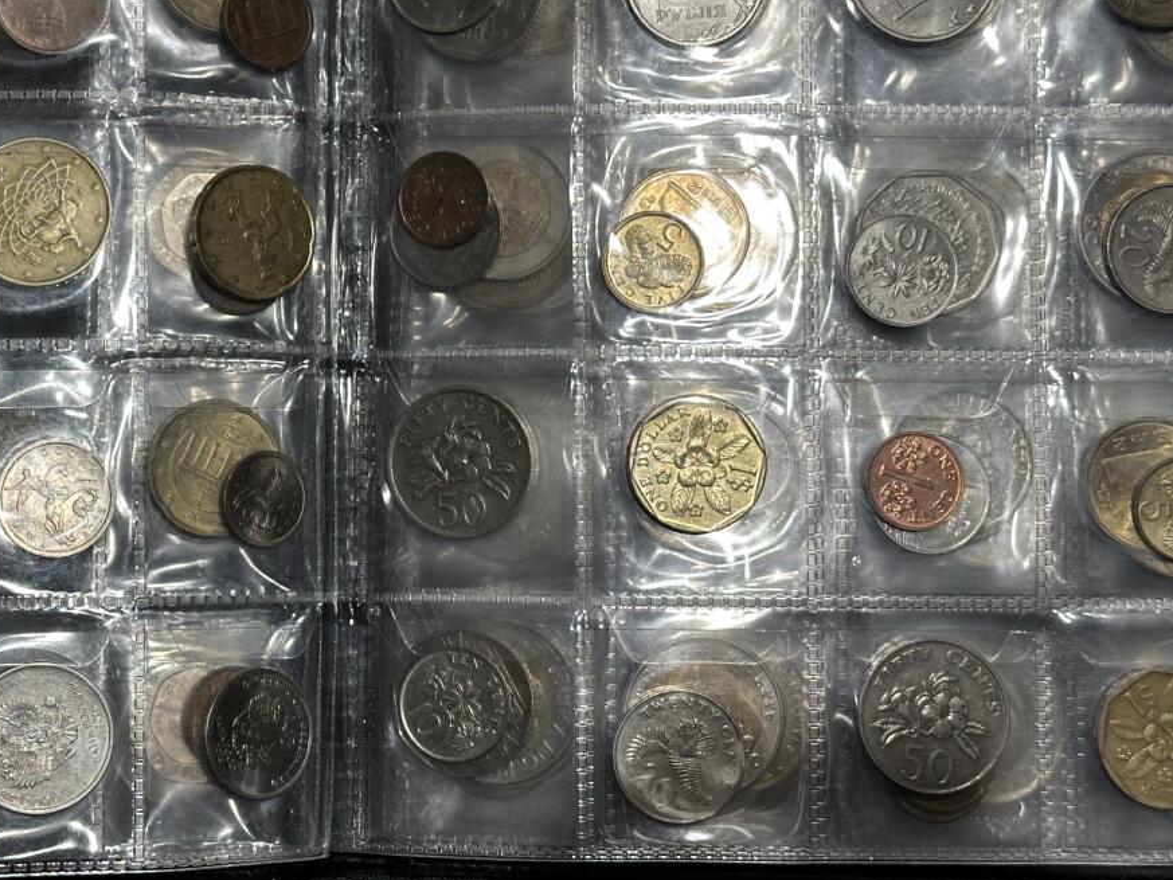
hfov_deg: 25.2
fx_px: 2610
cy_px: 250
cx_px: 384
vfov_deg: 19.0
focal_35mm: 77
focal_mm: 6.86
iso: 64
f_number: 1.78
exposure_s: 1/50
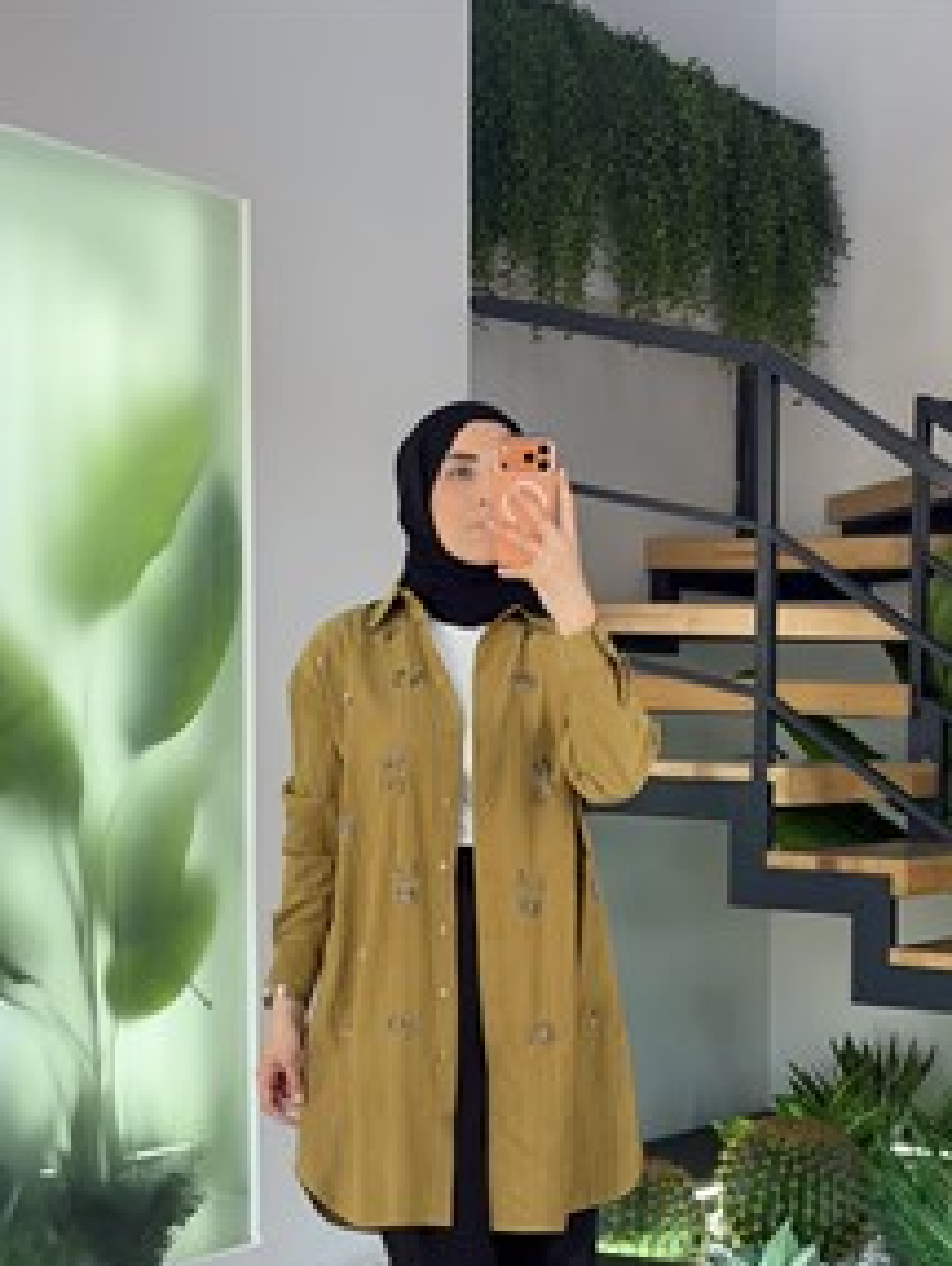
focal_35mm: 69
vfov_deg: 27.9
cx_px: 472
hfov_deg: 21.4
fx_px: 2525
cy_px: 898
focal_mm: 6.76
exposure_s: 1/171
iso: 64
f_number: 1.78
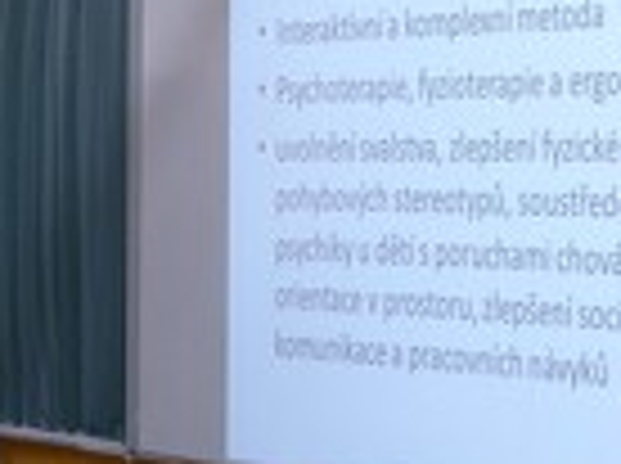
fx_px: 2776
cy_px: 158
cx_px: 74
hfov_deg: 12.7
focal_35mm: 155
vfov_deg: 9.5
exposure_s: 1/60
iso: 160
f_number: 2.8
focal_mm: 9.1
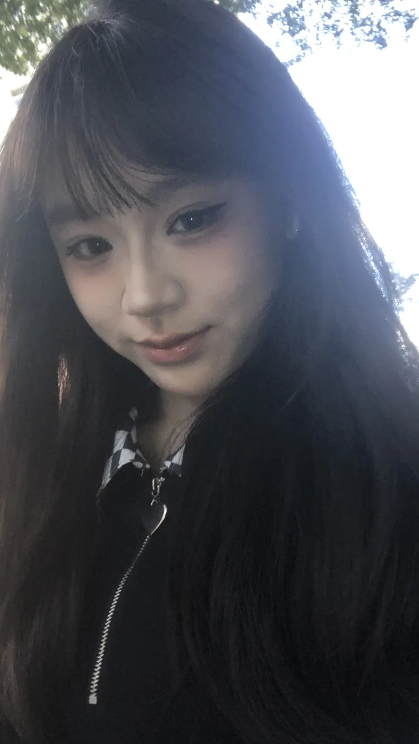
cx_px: 185
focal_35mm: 35
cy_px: 372
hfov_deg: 33.7
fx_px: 691
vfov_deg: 56.6
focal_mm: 2.87
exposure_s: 1/60
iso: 125
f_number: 2.2
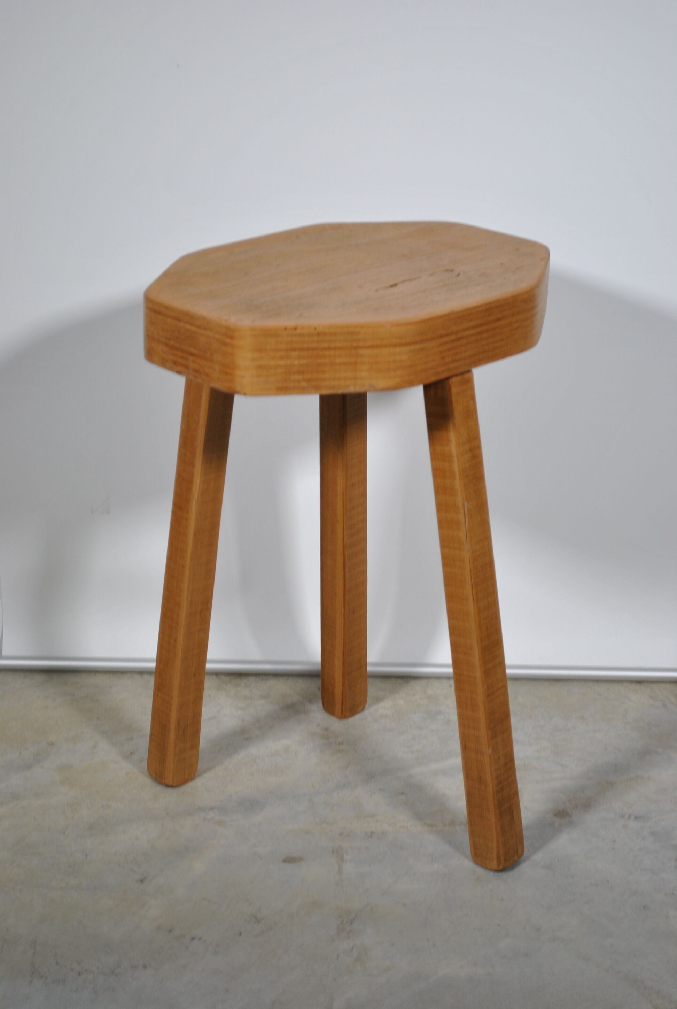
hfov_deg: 20.3
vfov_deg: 29.8
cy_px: 504
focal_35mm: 68
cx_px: 338
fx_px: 1895
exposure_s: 1/30
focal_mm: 45
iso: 200
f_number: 5.3
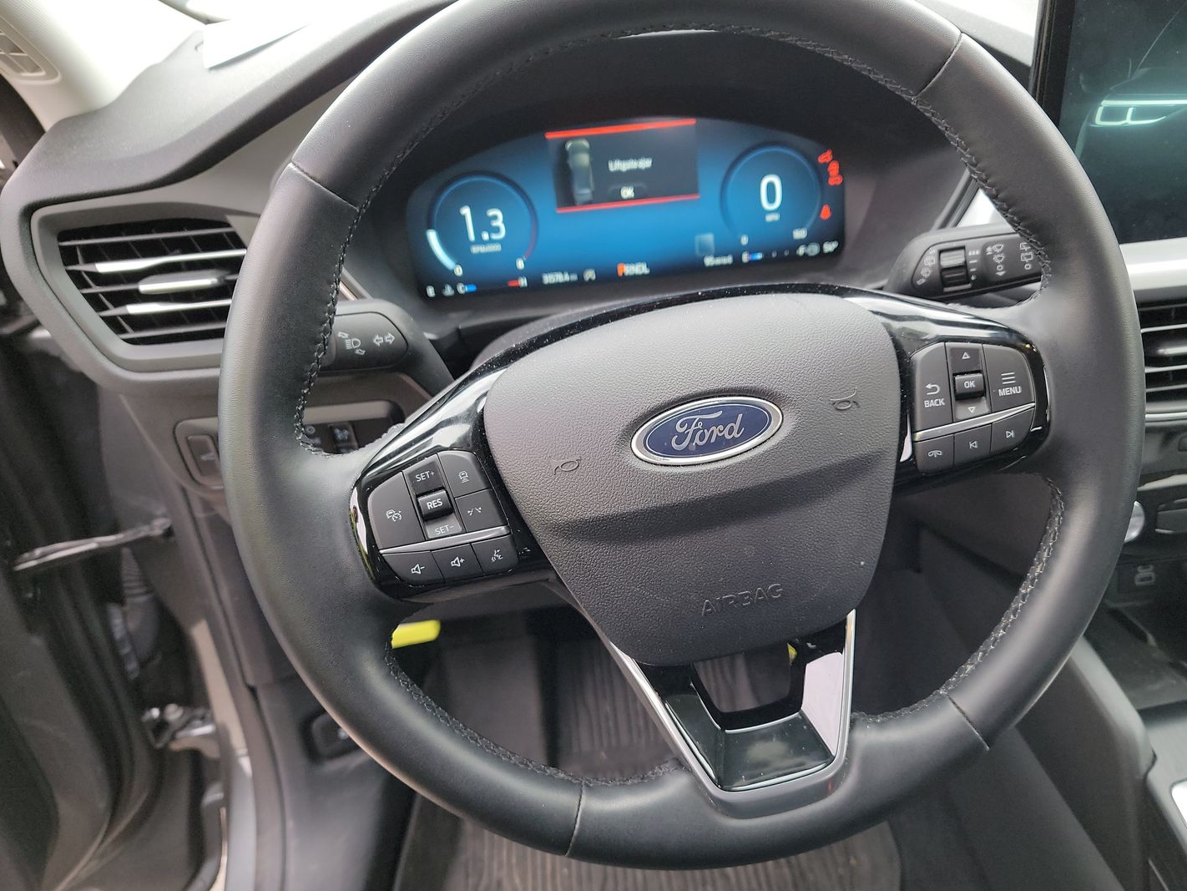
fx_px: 926
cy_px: 422
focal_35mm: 27
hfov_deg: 65.1
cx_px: 662
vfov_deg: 51.3
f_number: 1.8
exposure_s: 1/59
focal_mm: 6.7
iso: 217
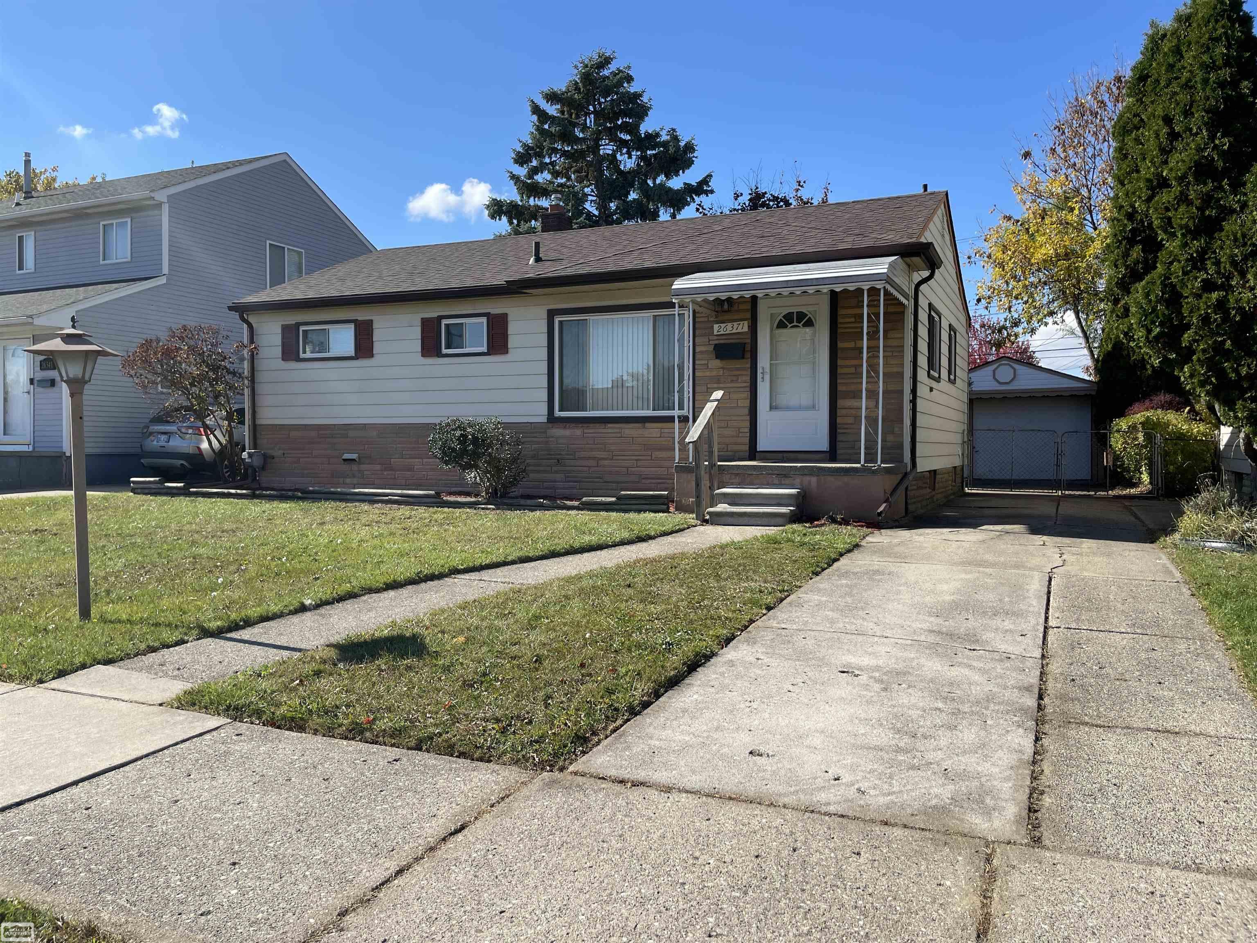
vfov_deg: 53.1
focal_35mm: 26
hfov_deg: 67.3
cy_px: 472
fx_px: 944
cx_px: 628
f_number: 1.6
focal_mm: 4.2
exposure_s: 1/2747
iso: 32
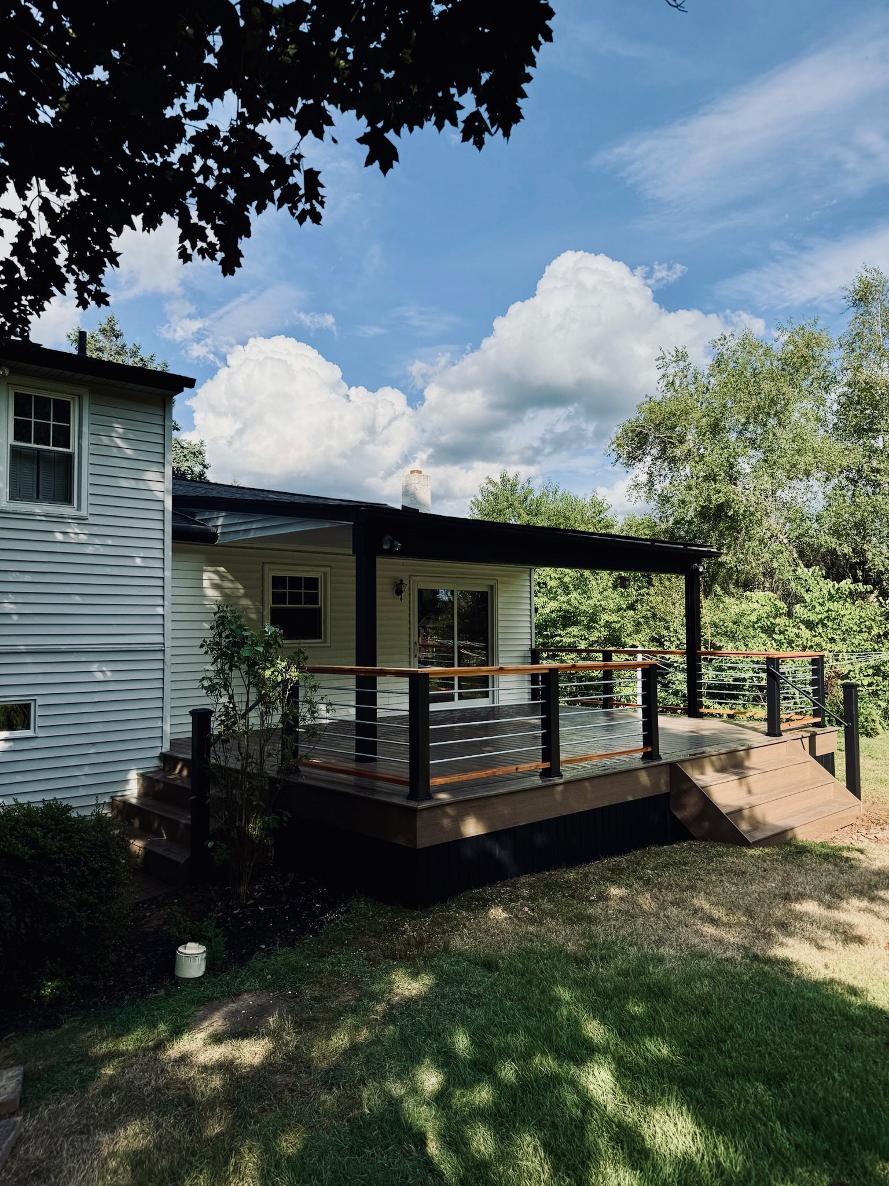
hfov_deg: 56.8
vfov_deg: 71.6
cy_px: 593
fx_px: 822
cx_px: 444
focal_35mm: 24
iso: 80
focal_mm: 6.76
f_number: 1.78
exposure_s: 1/3247
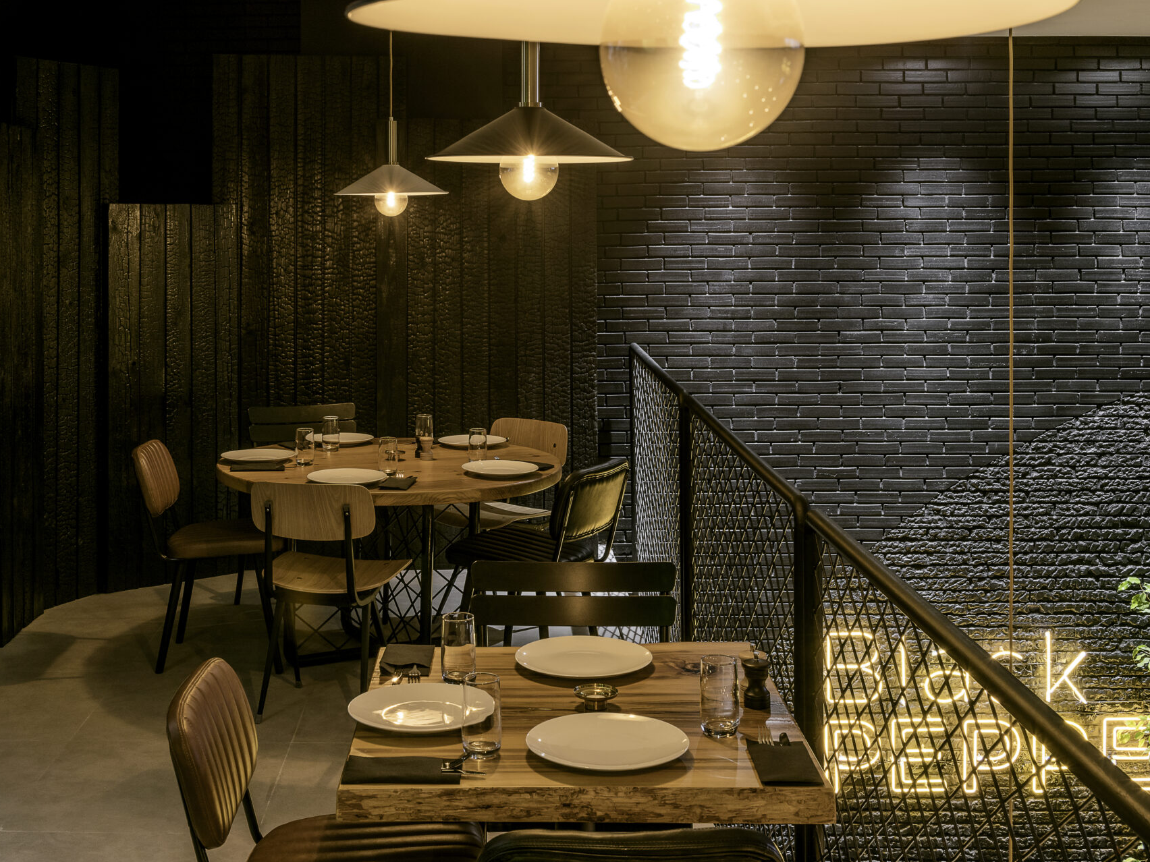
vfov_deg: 36.8
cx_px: 551
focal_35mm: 39
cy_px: 431
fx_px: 1296
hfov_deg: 47.9
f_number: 13
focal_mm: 36
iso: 64
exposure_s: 1.3
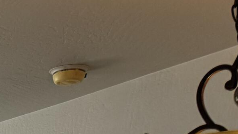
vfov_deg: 7.7
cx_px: -331
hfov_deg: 12.7
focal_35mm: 132
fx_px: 833
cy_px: 429
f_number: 1.78
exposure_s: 1/120
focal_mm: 6.76
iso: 80
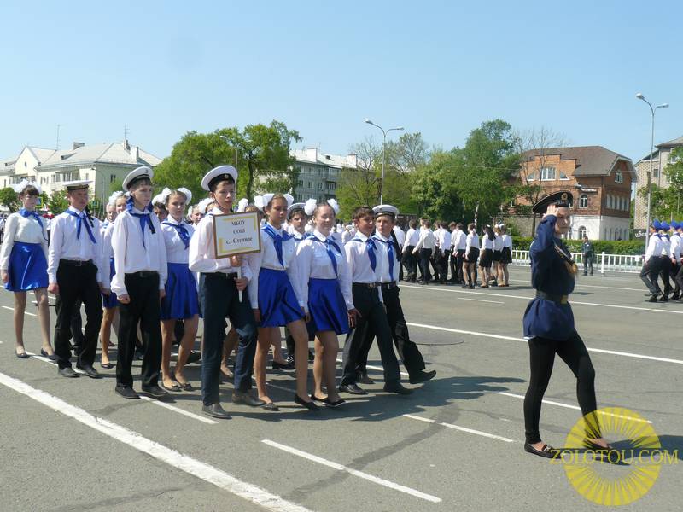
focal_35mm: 36
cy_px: 256
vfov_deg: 39.7
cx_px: 342
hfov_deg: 51.4
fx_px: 710
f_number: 5.6
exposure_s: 1/320
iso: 100
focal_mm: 6
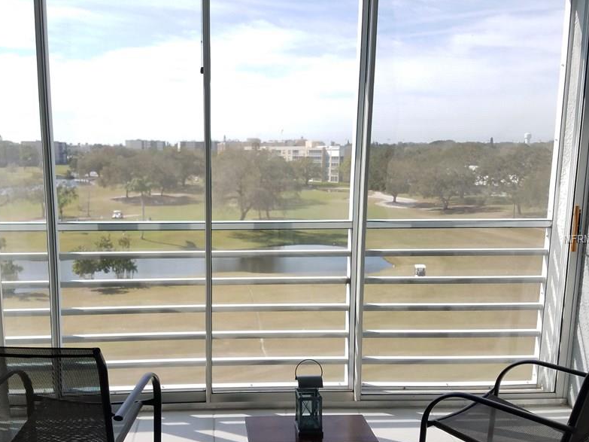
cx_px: 223
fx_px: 578
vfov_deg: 41.7
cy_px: 239
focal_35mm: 34
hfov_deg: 53.4
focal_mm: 4.2
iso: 40
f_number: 1.7
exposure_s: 1/1018
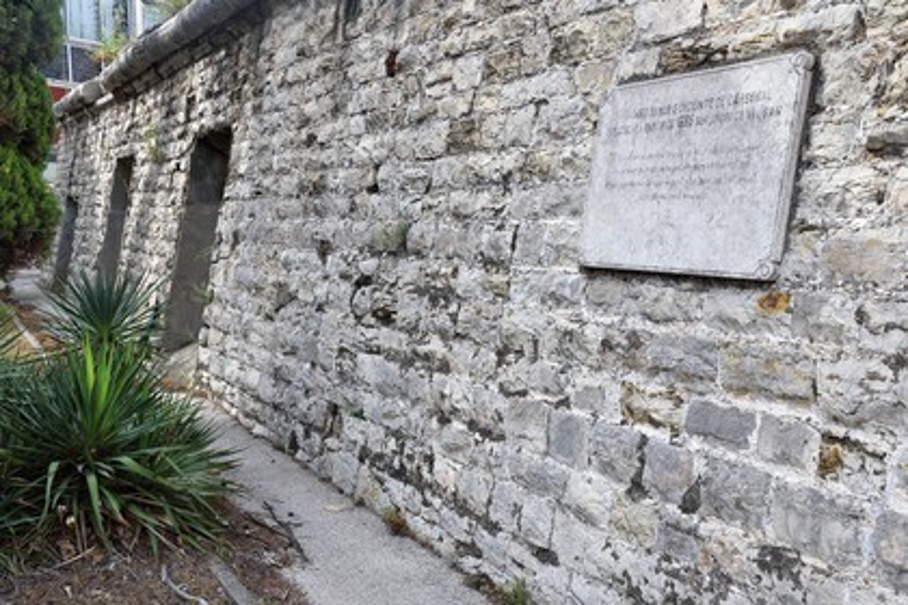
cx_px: 454
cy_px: 302
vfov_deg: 29.9
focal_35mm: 45
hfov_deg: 43.6
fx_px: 1135
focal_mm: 45
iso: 200
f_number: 13
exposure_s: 1/80
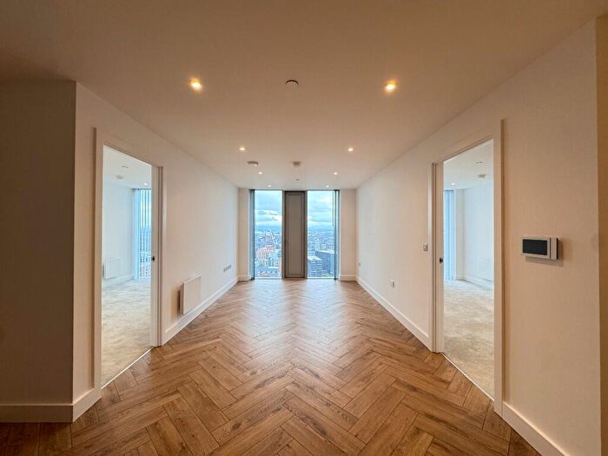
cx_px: 304
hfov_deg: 102.1
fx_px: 246
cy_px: 228
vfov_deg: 85.7
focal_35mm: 14
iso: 160
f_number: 2.2
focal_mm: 2.22
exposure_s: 1/100
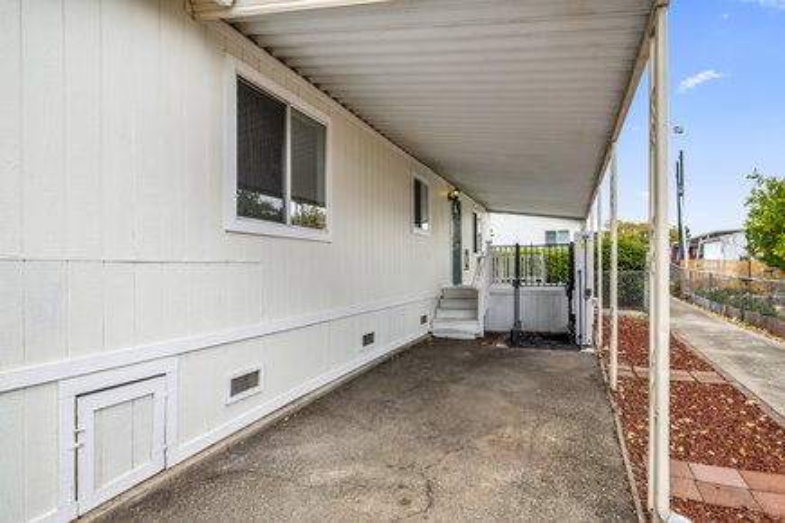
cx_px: 392
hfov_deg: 82.6
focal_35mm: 20
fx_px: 447
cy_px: 262
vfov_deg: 60.7
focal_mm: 20.5
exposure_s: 1/250
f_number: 8
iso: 400
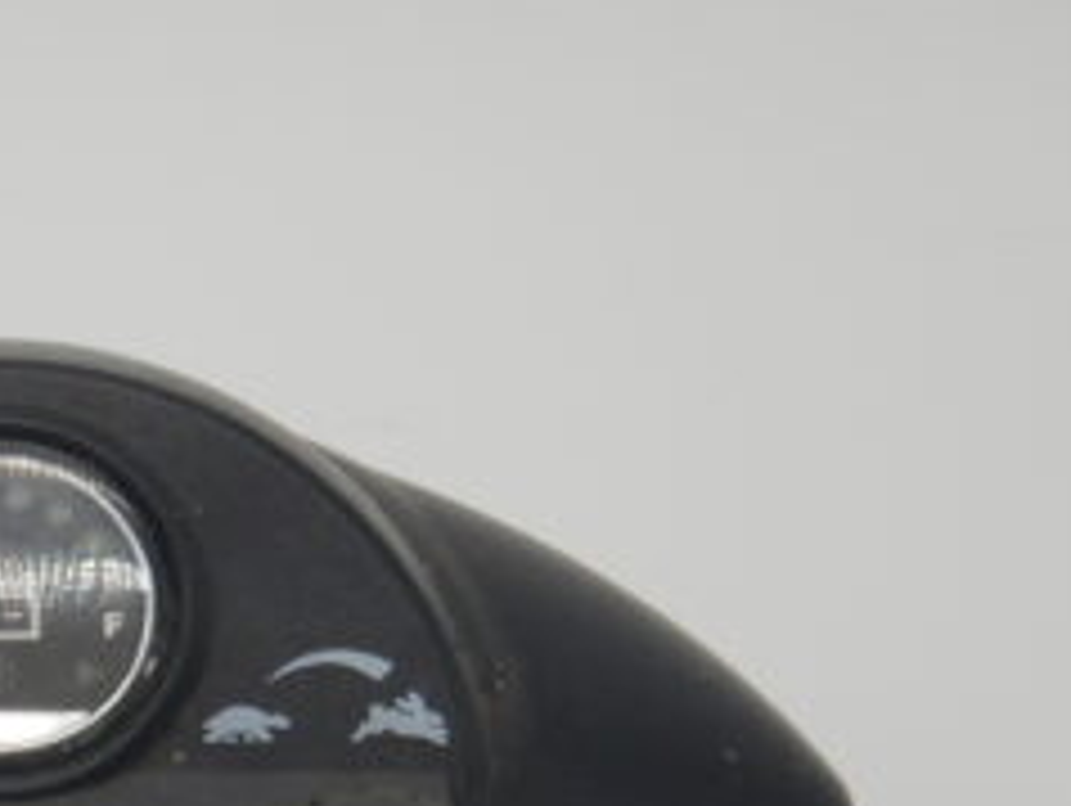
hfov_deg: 7.1
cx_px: 4
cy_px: 698
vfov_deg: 5.4
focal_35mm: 277
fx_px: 8579
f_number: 4.8
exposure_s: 1/125
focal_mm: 19.7
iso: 125
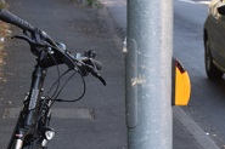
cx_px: 171
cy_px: 135
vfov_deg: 7.4
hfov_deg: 11.1
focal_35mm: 185
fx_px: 1154
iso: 200
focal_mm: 35
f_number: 5
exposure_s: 1/100
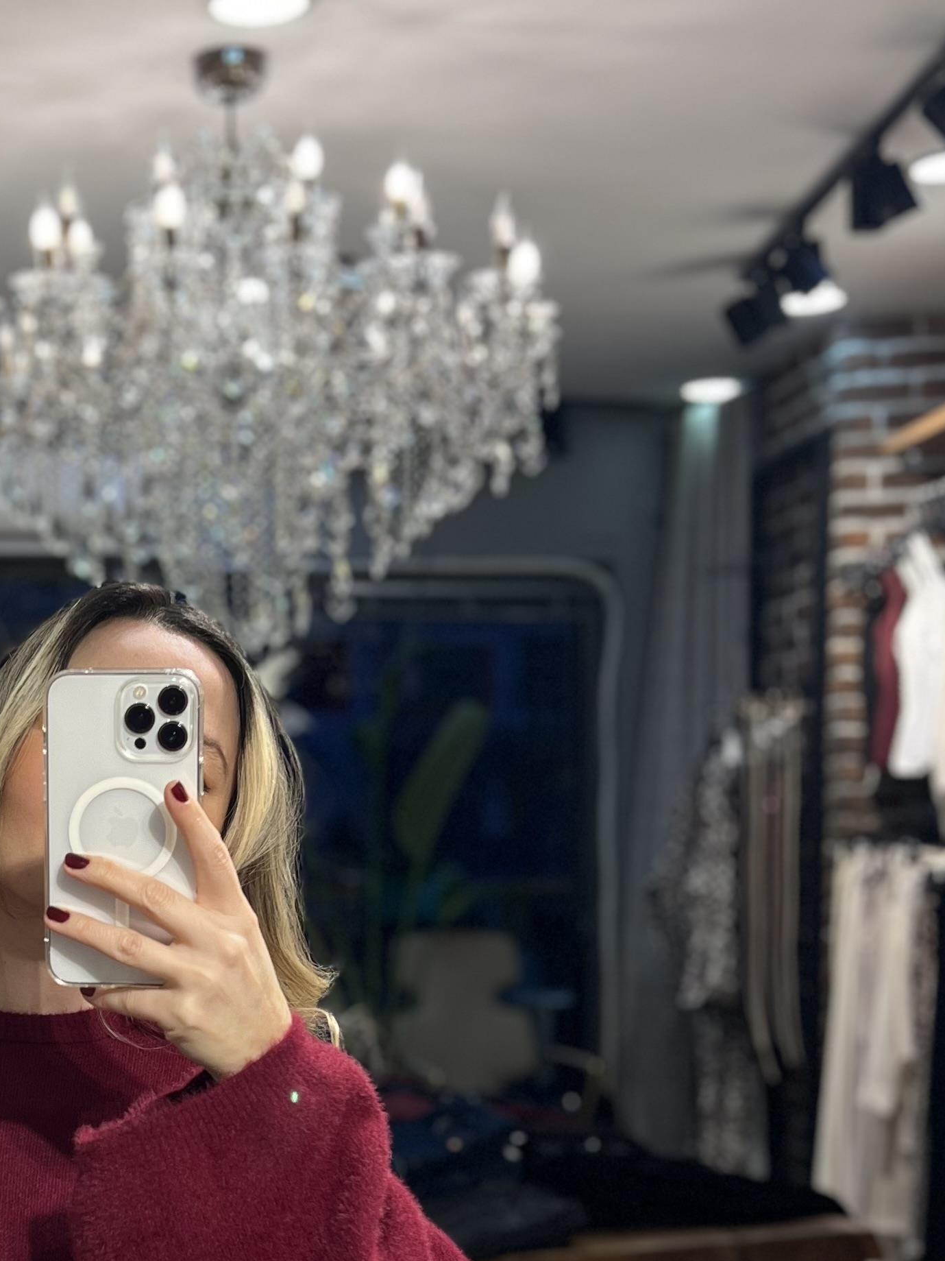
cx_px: 12
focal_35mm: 57
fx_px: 2075
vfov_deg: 33.0
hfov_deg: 24.5
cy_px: 971
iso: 50
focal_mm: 5.7
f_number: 1.5
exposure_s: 1/100
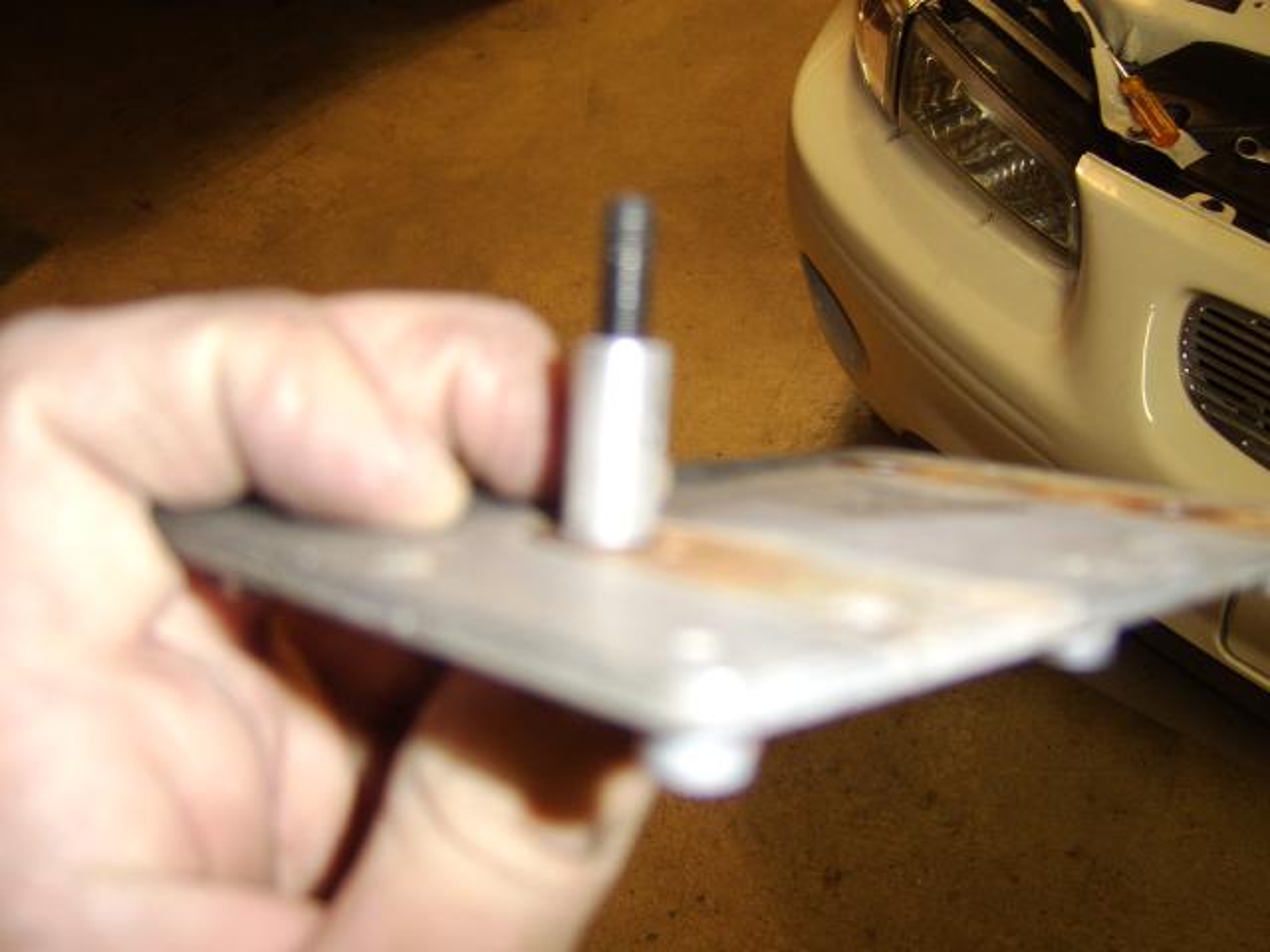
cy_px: 476
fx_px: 1137
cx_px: 635
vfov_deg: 45.4
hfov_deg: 58.4
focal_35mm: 31
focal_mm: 8.13
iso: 141
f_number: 2.7
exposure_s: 1/30
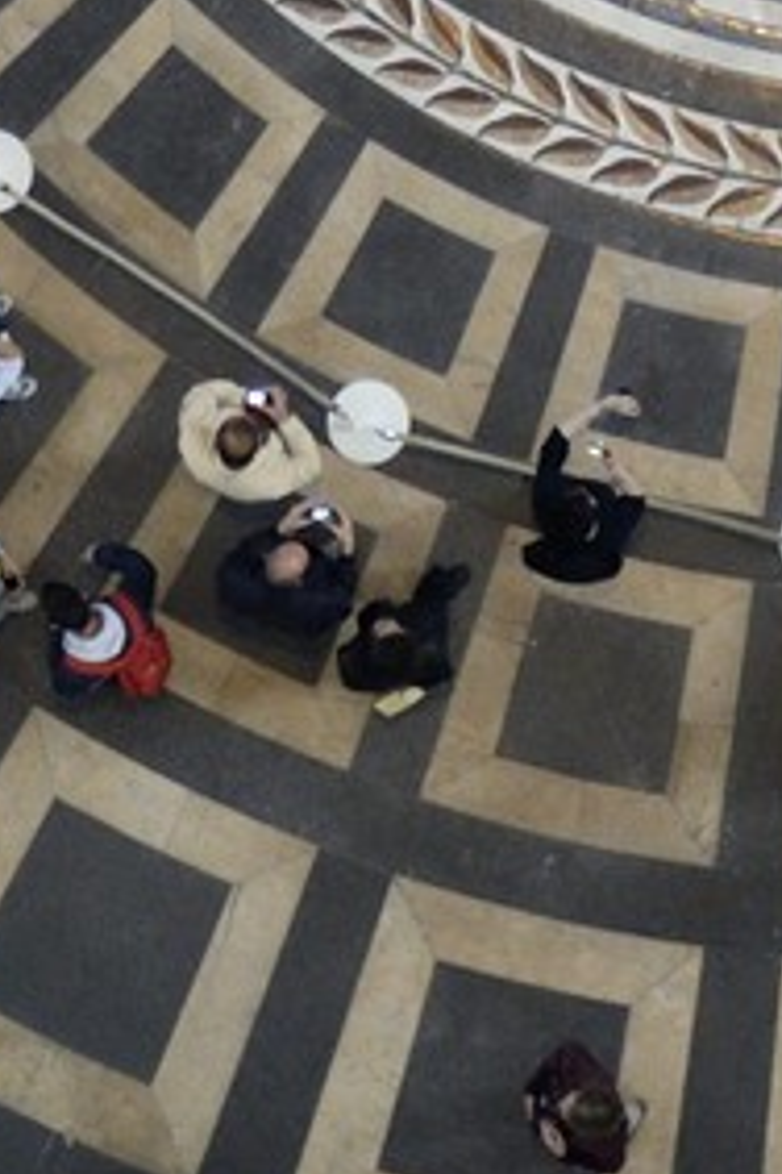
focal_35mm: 397
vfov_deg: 5.0
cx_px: 953
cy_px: -2077
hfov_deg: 3.5
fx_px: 12935
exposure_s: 1/40
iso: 1600
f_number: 3.2
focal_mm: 70
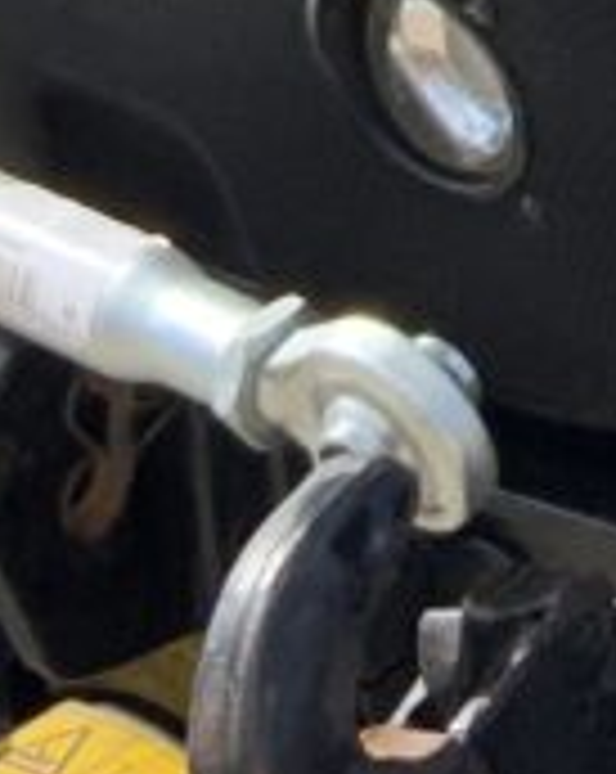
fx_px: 3862
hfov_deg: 8.6
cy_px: -850
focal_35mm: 169
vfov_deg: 10.4
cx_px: 1219
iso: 16
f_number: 1.8
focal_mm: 3
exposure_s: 1/1076
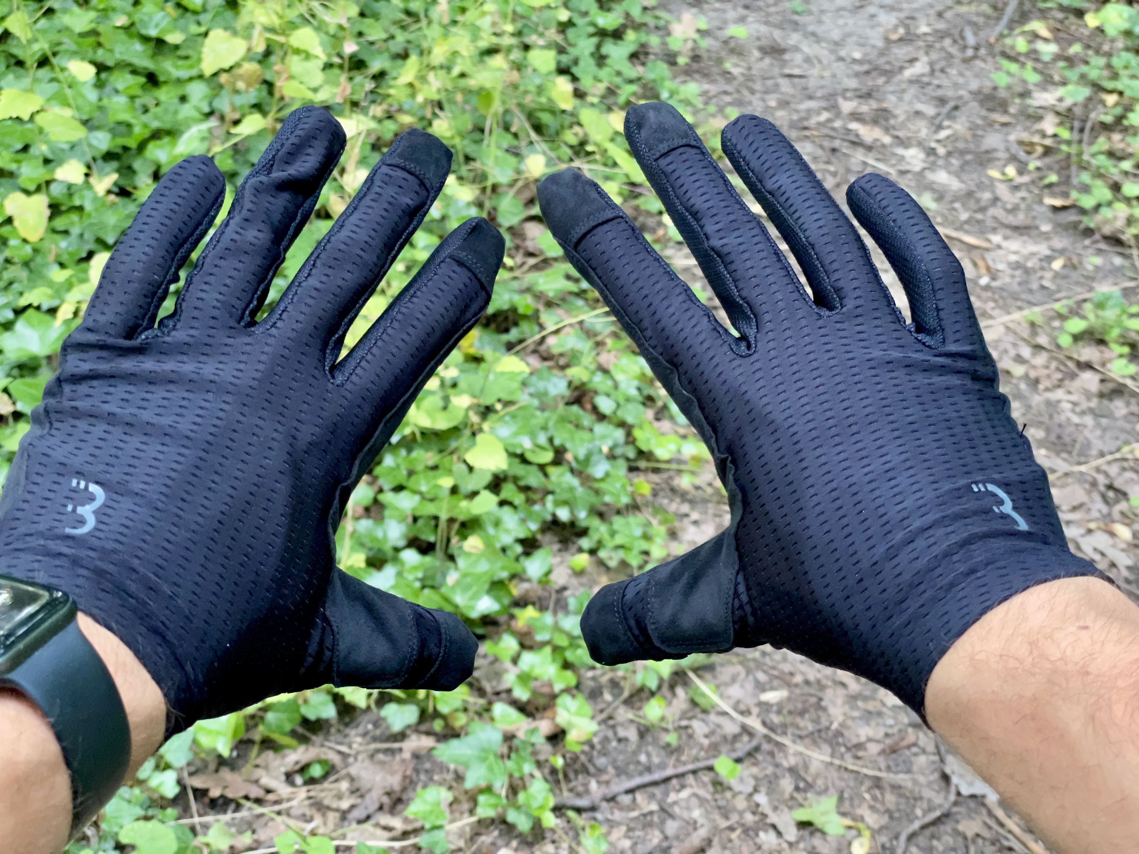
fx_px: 1711
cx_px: 570
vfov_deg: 28.0
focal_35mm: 52
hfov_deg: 36.8
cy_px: 427
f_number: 2
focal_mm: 6
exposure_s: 1/60
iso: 320
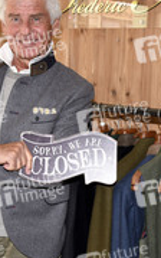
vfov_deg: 23.0
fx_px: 631
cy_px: 154
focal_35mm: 90
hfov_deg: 14.4
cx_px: 133
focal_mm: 35
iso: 1000
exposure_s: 1/60
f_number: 6.3
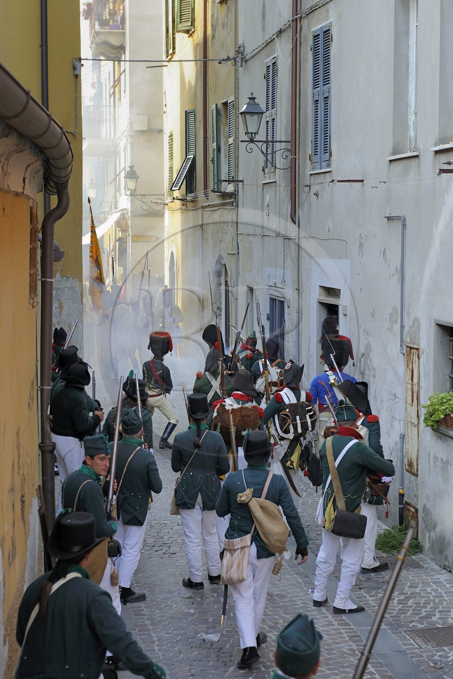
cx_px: 226
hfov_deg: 19.4
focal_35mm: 70
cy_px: 340
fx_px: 1322
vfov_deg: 28.8
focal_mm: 70
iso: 400
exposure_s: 1/200
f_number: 4.5
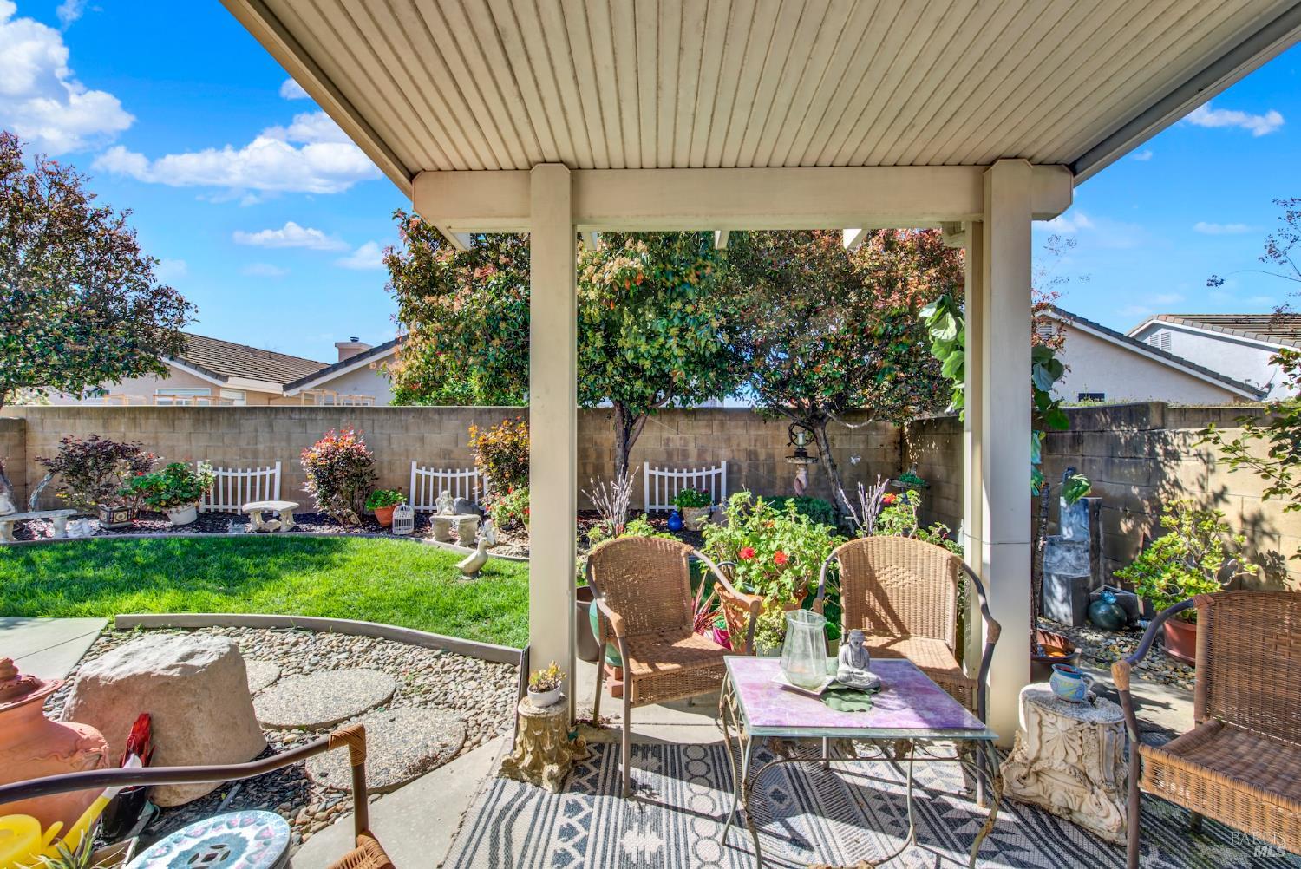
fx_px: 506
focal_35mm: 14
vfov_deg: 81.3
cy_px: 434
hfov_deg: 104.2
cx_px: 650
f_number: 14
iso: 100
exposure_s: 1/40
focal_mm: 14
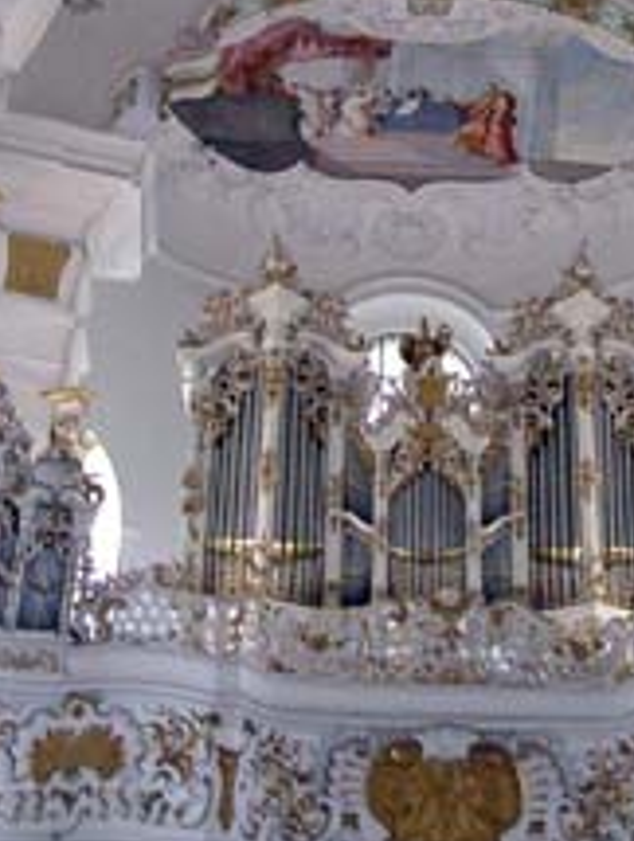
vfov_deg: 26.3
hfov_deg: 20.7
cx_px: 458
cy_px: 51
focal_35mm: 71
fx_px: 1729
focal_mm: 8.9
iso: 100
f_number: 2.8
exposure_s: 1/7.6
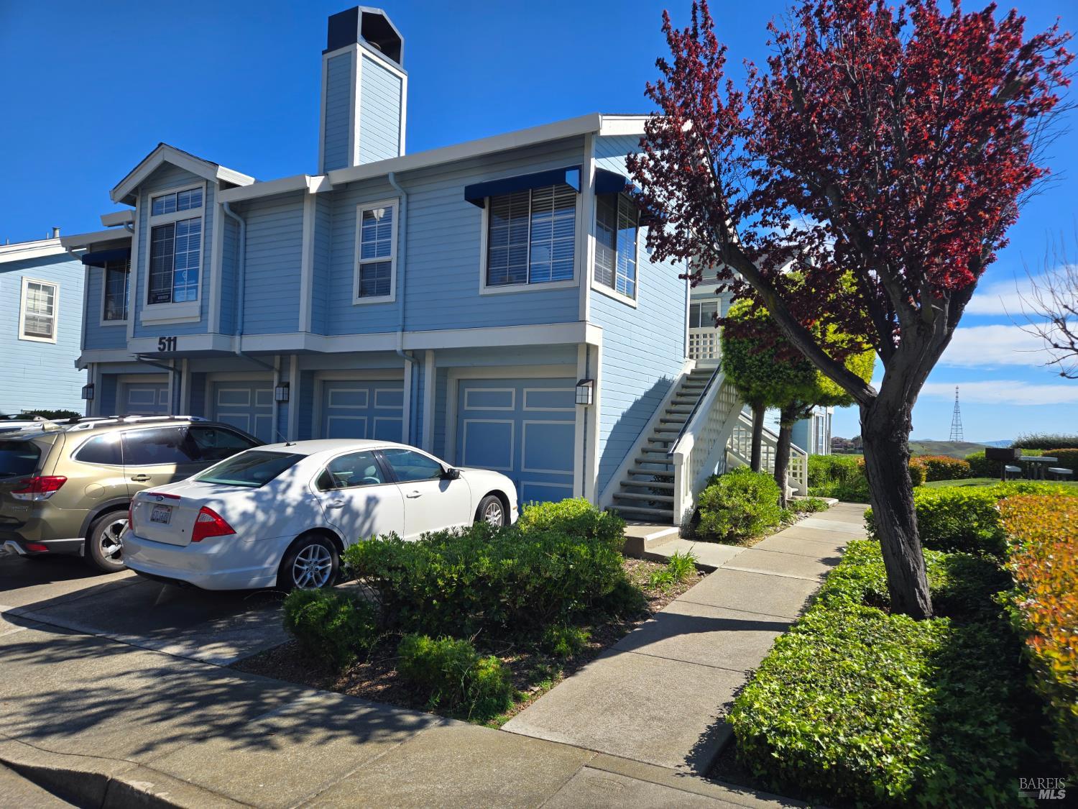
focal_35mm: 23
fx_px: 716
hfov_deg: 73.9
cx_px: 539
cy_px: 404
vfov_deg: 58.9
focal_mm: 5.4
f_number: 1.8
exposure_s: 1/1567
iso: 25
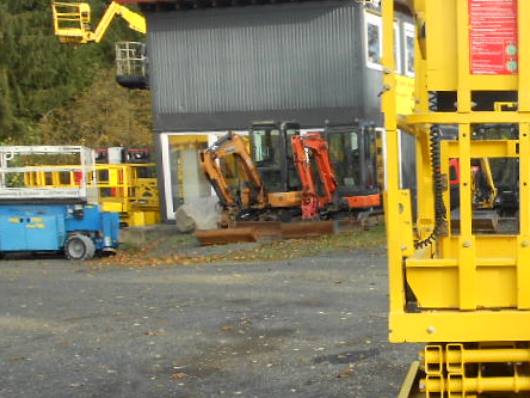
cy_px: 307
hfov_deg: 30.1
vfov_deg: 24.1
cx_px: 520
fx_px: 919
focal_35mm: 60
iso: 80
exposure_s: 1/250
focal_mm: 4.6
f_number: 3.2
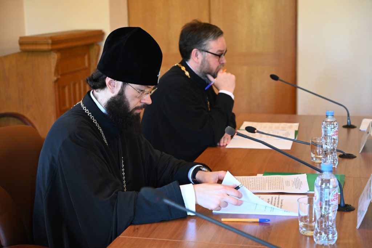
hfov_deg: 33.4
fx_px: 620
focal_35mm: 60
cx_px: 186
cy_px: 124
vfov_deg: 22.6
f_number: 4
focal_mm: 60
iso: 3200
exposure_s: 1/80
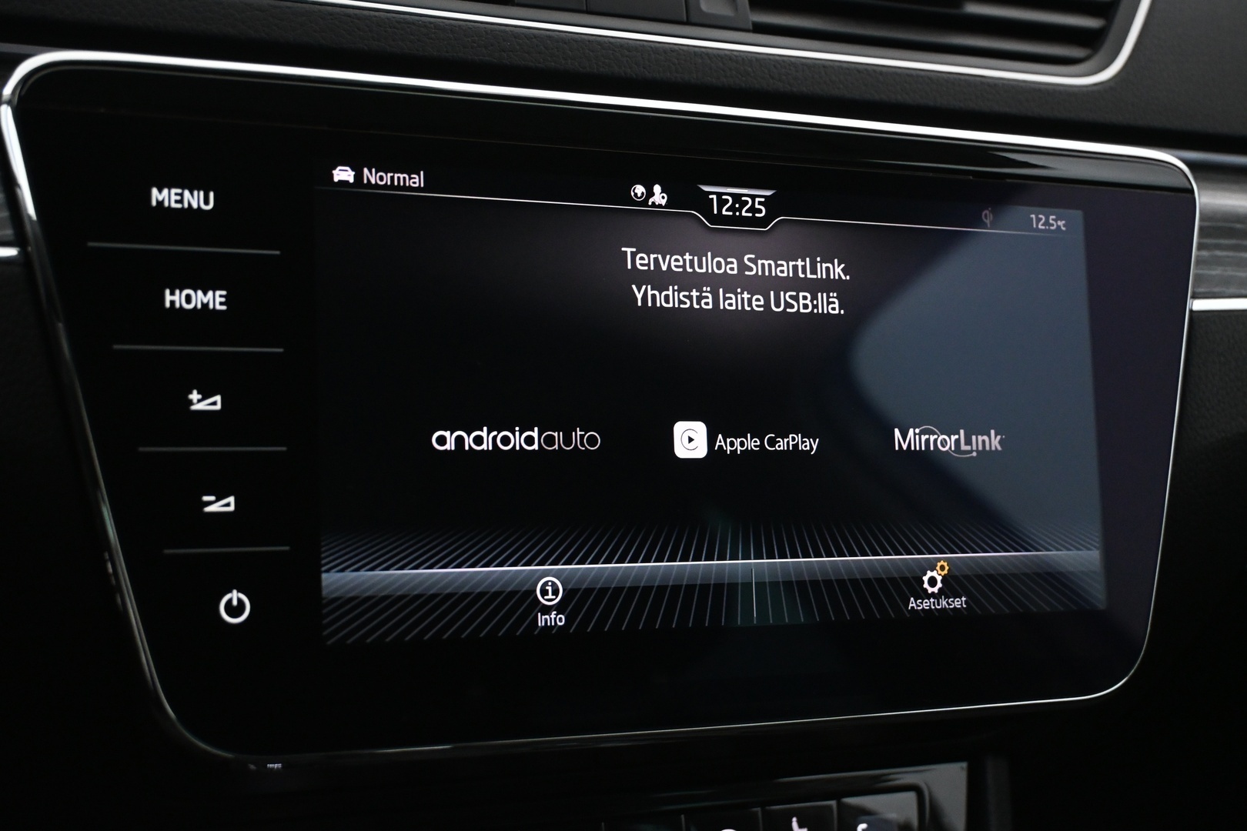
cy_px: 416
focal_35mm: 49
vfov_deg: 27.7
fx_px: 1689
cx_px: 624
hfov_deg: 40.5
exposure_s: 1/50
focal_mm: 32.5
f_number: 5
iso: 4000
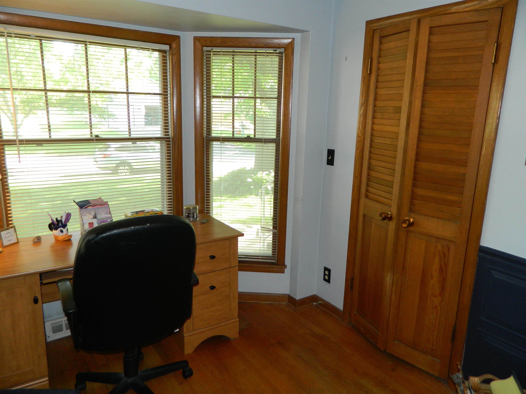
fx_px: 380
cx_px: 263
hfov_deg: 69.4
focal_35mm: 25
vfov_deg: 54.9
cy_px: 197
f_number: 3.1
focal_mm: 4.5
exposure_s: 1/30
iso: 140
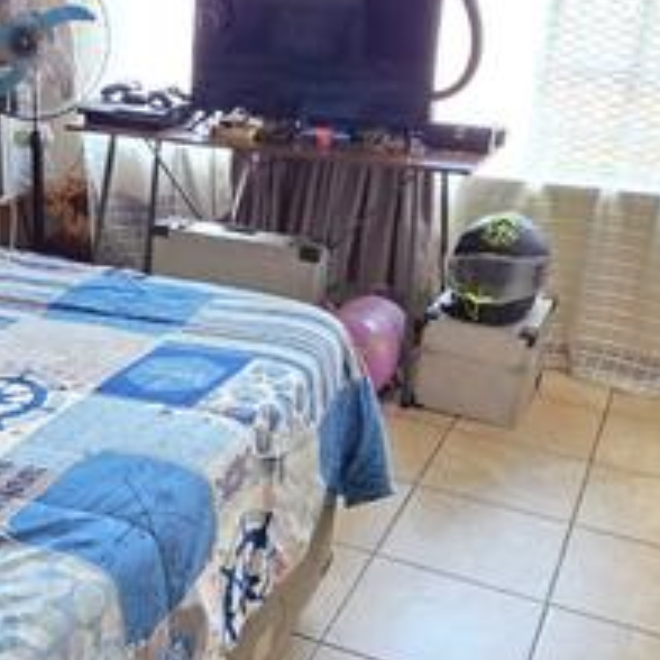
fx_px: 1014
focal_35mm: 47
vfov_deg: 36.0
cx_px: 101
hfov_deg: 34.6
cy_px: 364
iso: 400
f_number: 1.9
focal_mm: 2.2
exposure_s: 1/50
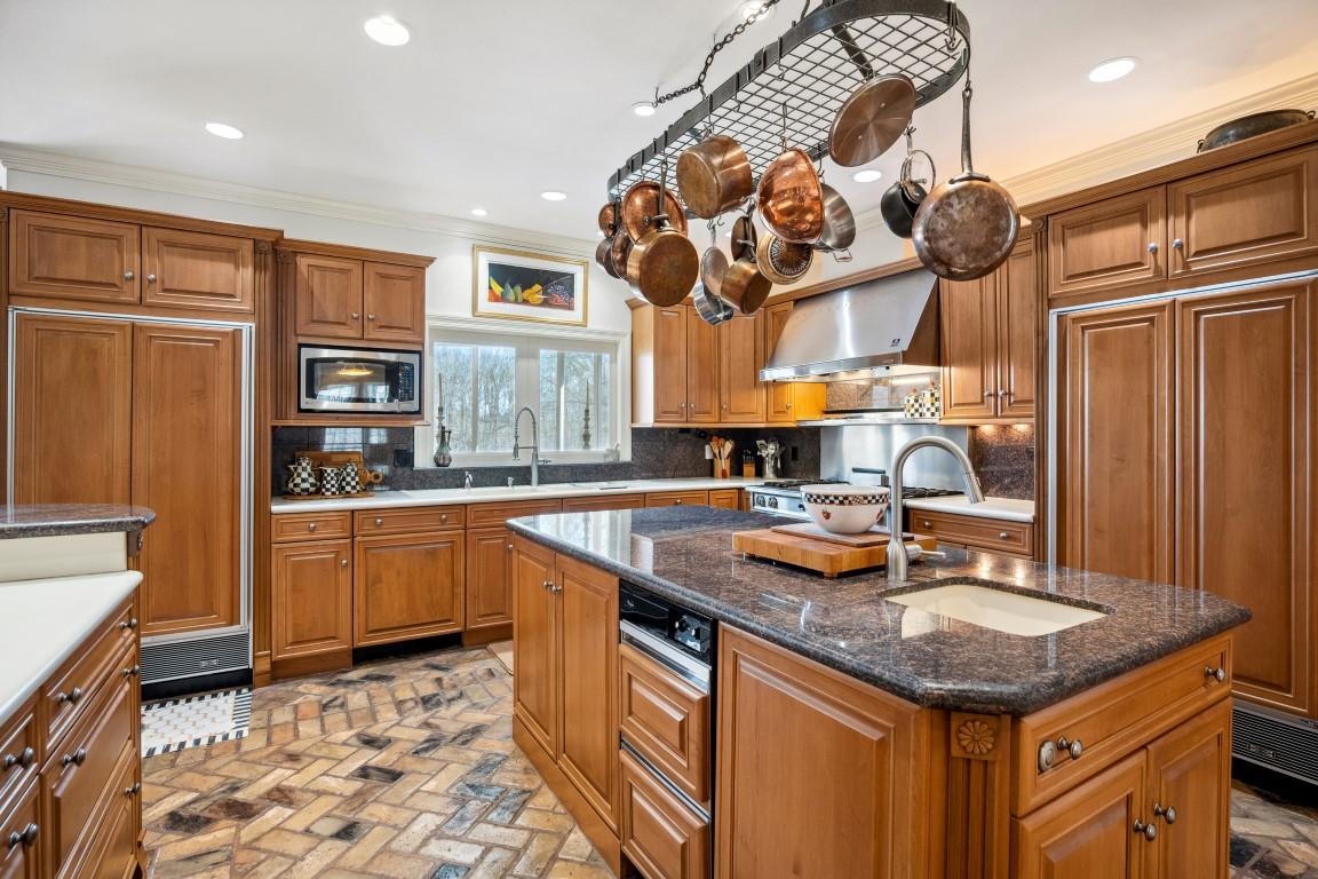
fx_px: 586
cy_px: 440
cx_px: 659
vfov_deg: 73.7
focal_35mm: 16
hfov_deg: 96.7
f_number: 6.3
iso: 1250
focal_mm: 16
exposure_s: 1/25
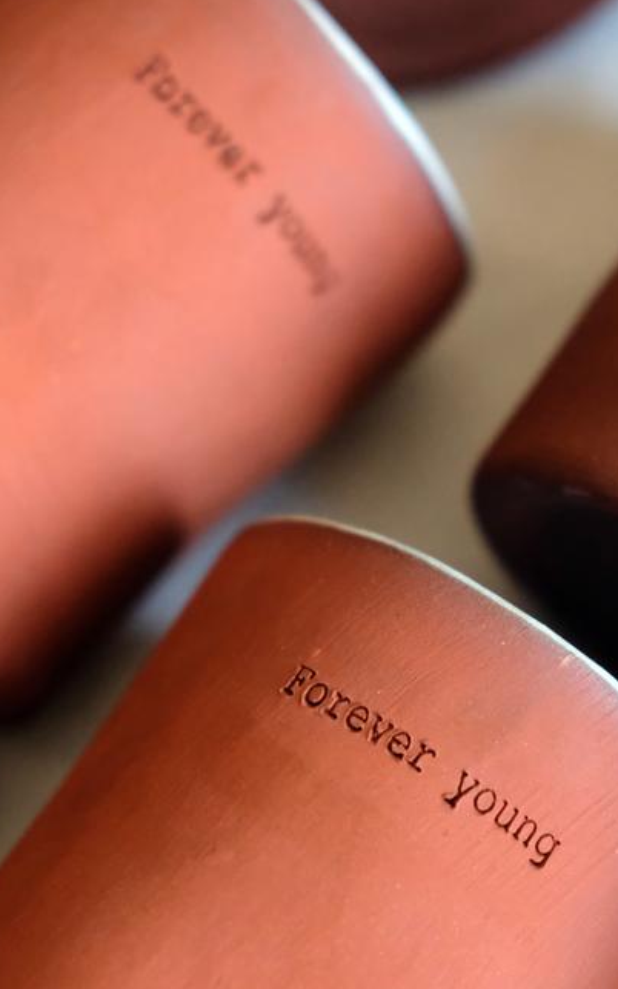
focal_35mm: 86
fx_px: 2317
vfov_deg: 24.0
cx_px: 437
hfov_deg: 15.1
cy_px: 608
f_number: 2.2
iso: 4000
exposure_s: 1/2000
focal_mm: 35
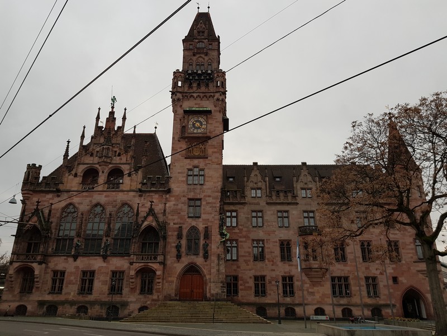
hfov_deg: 67.3
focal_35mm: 26
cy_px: 168
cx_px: 224
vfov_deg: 53.1
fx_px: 336
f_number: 1.7
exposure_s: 1/100
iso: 64
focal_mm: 4.2
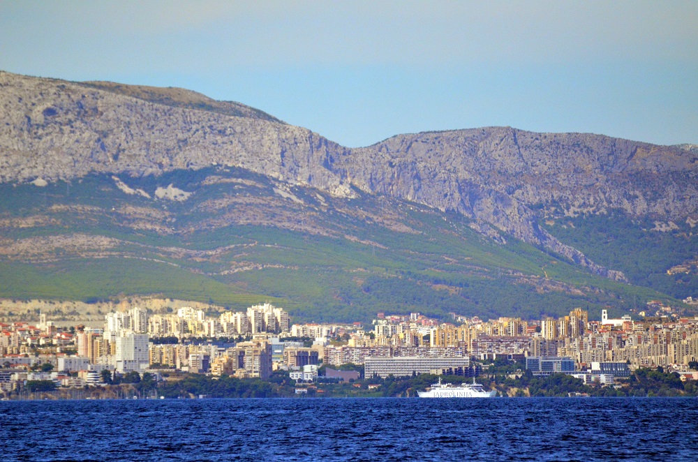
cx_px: 349
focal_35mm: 450
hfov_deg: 4.6
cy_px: 231
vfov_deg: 3.0
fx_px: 8706
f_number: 5.6
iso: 1800
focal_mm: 300
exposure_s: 1/8000
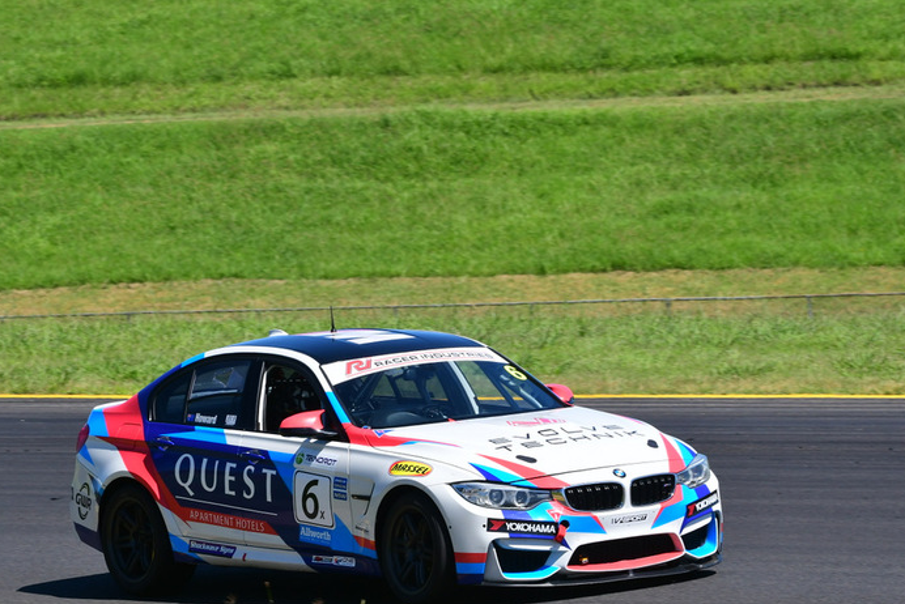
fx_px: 8726
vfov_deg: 4.0
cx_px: 464
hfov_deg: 5.9
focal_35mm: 347
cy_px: 328
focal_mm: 200
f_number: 11
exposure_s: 1/640
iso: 500
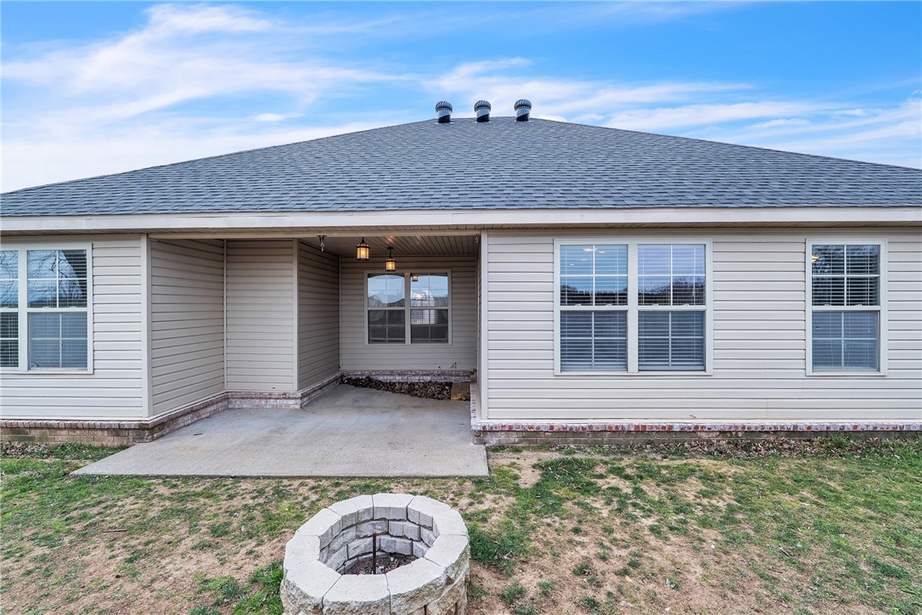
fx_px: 359
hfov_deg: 104.3
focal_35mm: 14
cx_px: 461
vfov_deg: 81.2
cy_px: 308
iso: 640
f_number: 10
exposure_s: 1/125
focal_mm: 14
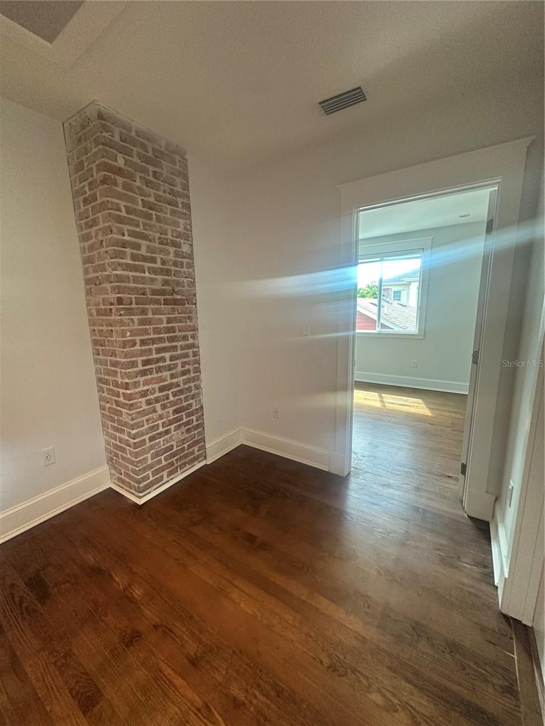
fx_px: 294
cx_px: 272
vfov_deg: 102.1
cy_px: 363
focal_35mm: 14
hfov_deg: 85.7
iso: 250
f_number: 2.2
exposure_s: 1/120
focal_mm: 2.22
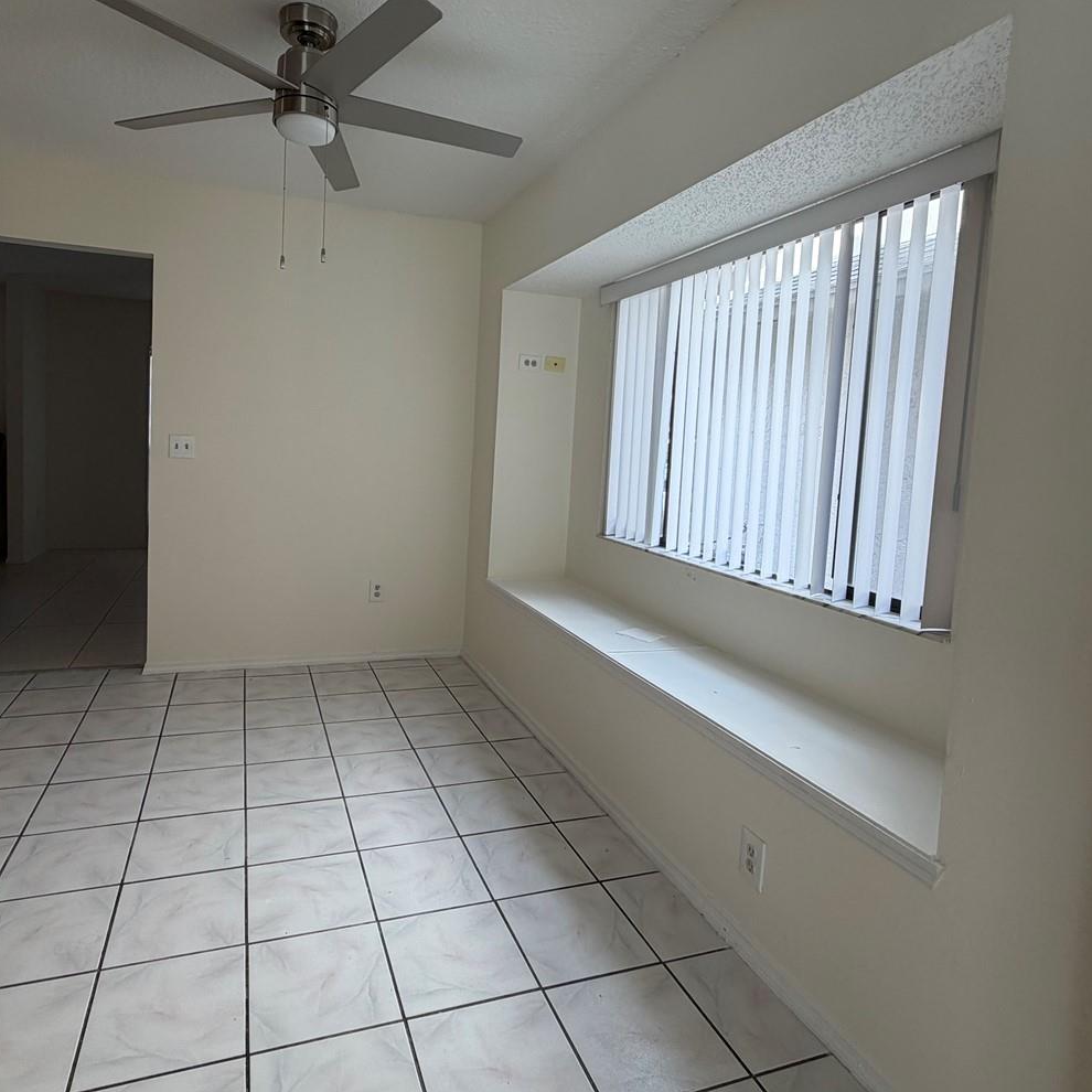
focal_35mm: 20
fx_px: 714
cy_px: 484
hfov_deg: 74.6
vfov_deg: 74.6
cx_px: 486
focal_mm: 2.22
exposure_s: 1/121
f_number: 2.2
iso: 64
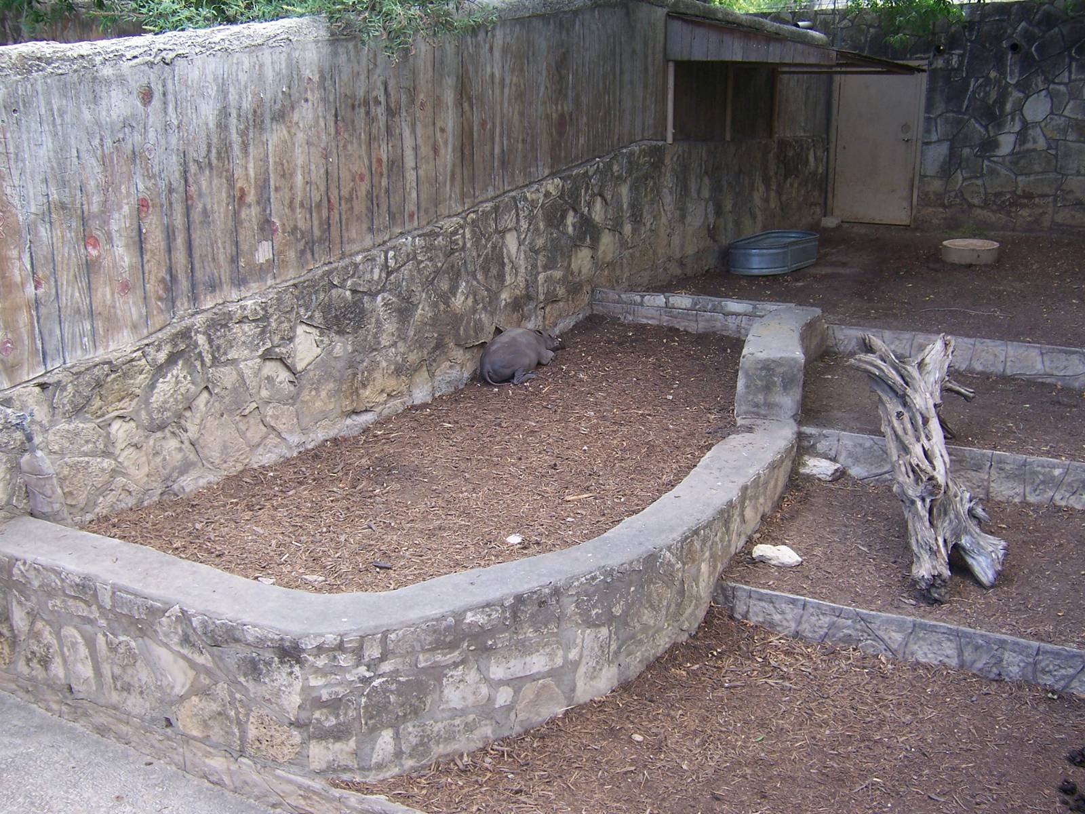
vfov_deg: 42.9
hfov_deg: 55.4
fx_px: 1034
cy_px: 407
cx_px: 542
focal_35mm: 33
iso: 80
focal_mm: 5.5
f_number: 3.4
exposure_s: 1/60
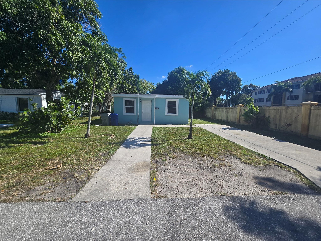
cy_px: 120
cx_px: 160
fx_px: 121
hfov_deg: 106.2
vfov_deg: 89.9
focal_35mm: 13
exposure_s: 1/2456
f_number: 2.2
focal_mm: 2.2
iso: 50
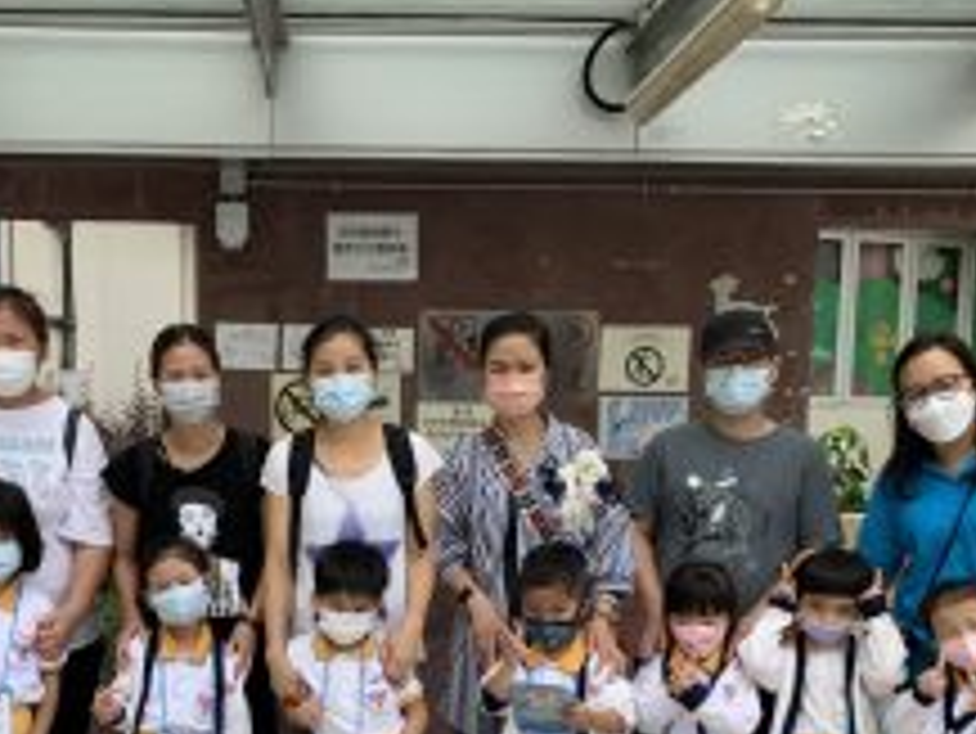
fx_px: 1354
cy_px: 594
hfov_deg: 39.3
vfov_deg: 29.6
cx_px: 346
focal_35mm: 48
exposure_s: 1/962
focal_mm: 4.25
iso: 25
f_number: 1.8
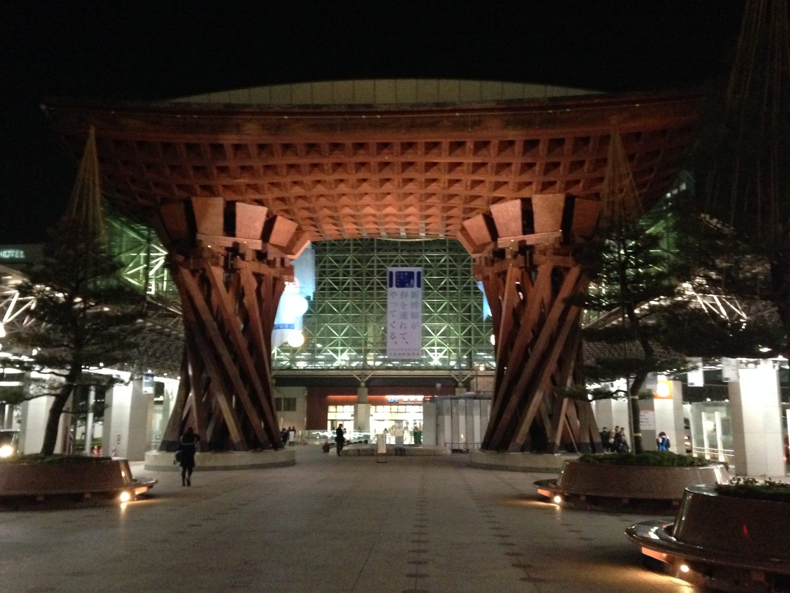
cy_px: 295
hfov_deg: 51.4
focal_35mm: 36
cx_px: 390
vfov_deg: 39.7
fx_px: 822
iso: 800
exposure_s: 1/15
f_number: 2.4
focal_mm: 4.12
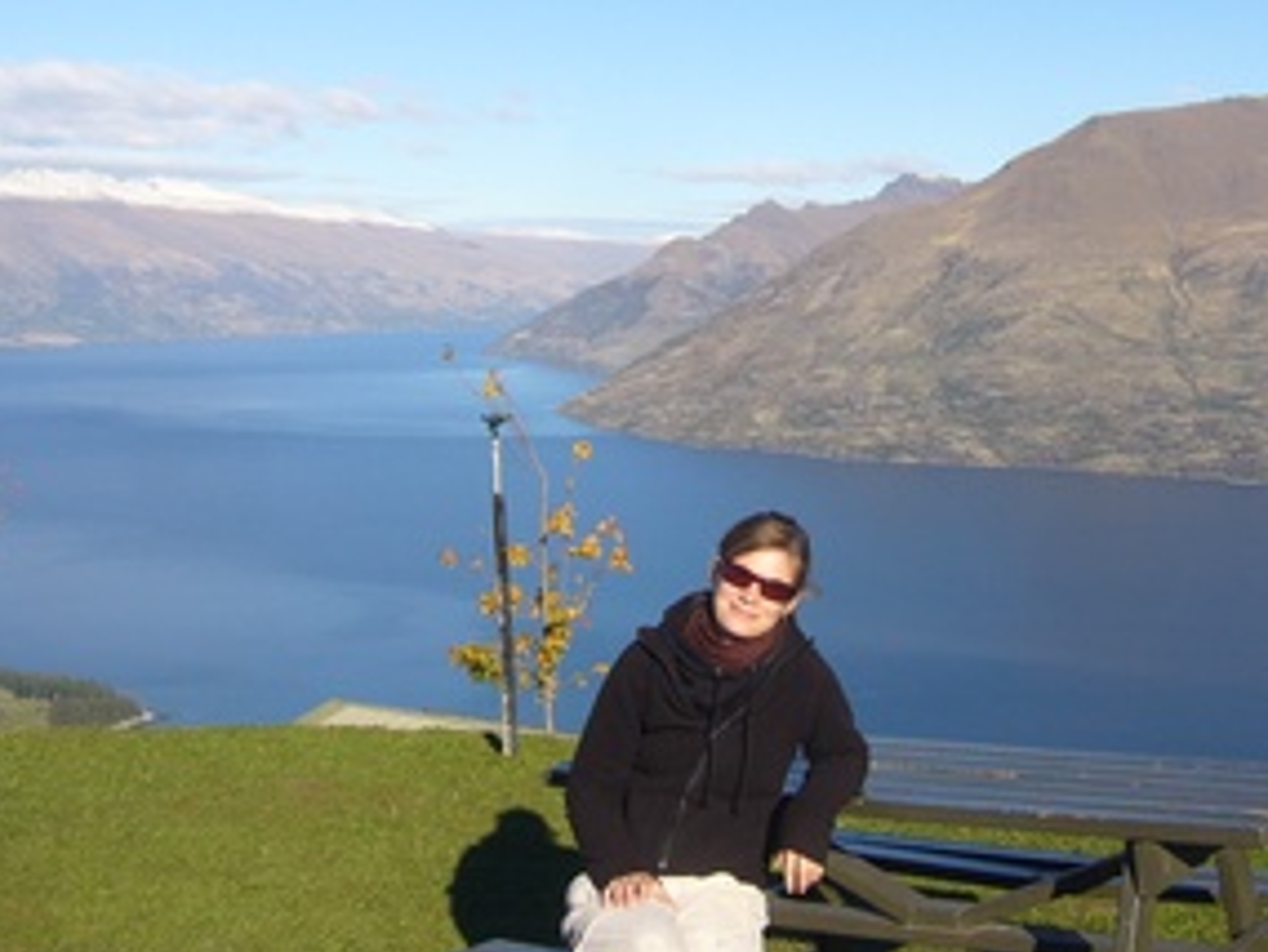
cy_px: 303
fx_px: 1979
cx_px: 823
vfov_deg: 26.9
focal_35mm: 54
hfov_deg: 35.3
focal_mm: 5.8
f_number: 5.6
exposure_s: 1/320
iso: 80
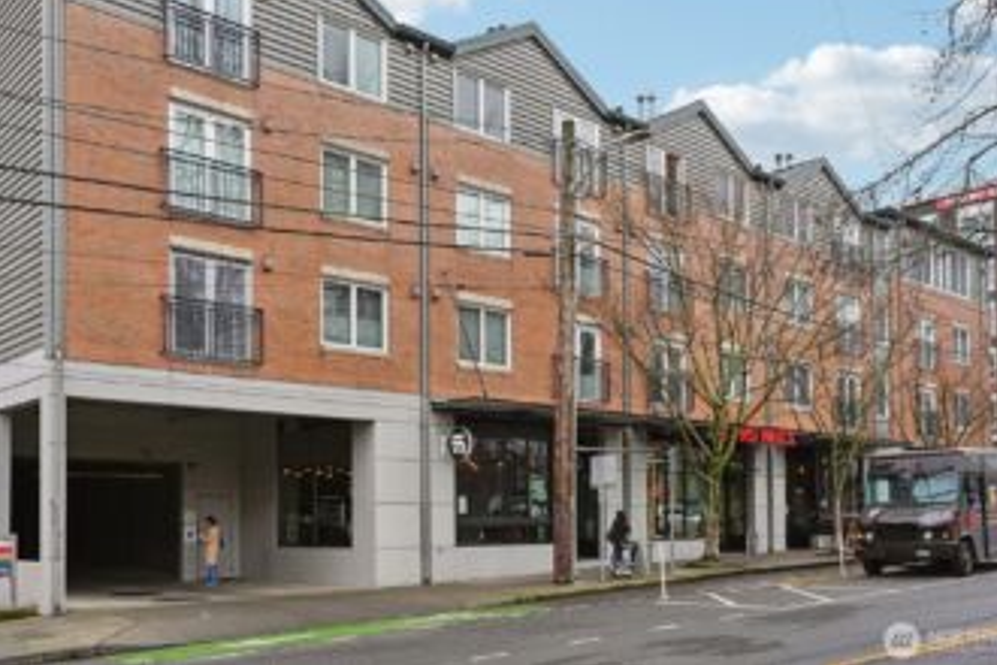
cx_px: 453
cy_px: 264
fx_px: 942
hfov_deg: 55.7
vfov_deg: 38.7
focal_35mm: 34
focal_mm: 28
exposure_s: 1/125
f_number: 8
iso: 400
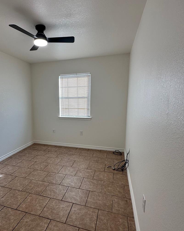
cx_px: 66
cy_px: 122
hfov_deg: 64.3
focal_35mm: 21
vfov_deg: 77.6
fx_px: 143
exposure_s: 1/99
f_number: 2.2
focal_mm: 2.22
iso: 64
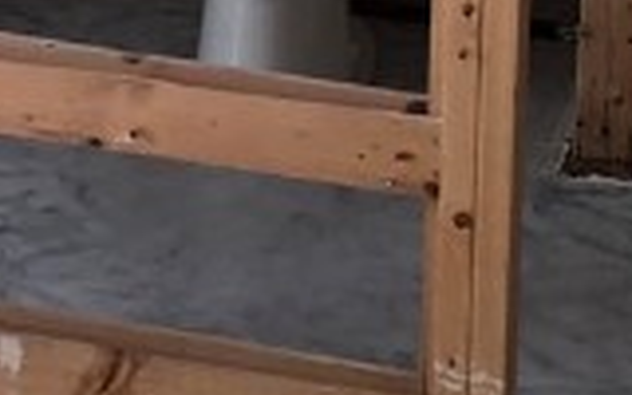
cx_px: -320
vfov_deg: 8.1
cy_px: -352
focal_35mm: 156
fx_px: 2687
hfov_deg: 12.7
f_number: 1.7
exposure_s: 1/180
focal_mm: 6.3
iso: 100
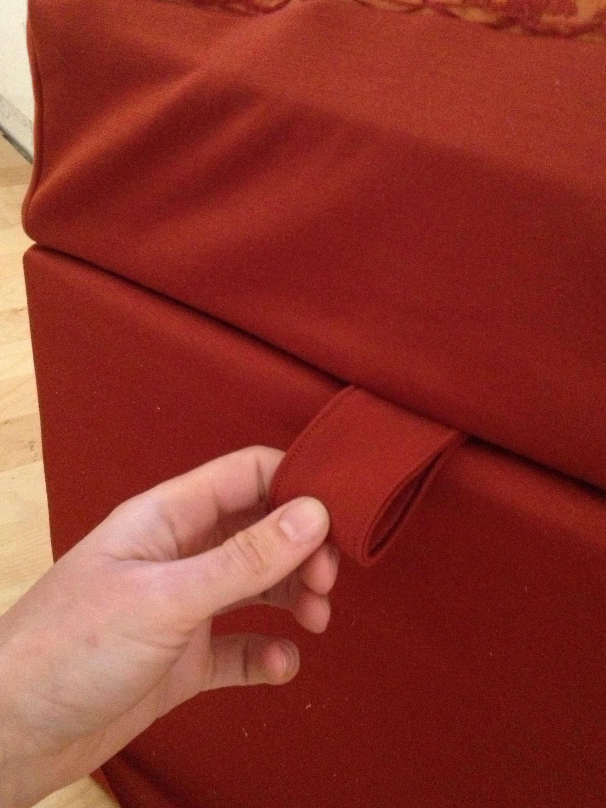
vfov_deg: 43.8
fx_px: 1004
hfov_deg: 33.6
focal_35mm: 43
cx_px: 281
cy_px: 382
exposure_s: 1/15
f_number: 2.4
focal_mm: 4.28
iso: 640
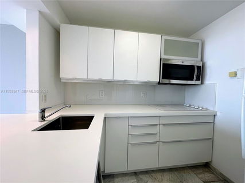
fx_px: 99
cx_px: 122
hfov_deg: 102.1
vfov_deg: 85.6
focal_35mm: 14
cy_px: 92
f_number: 2.2
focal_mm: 2.22
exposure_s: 1/120
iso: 80
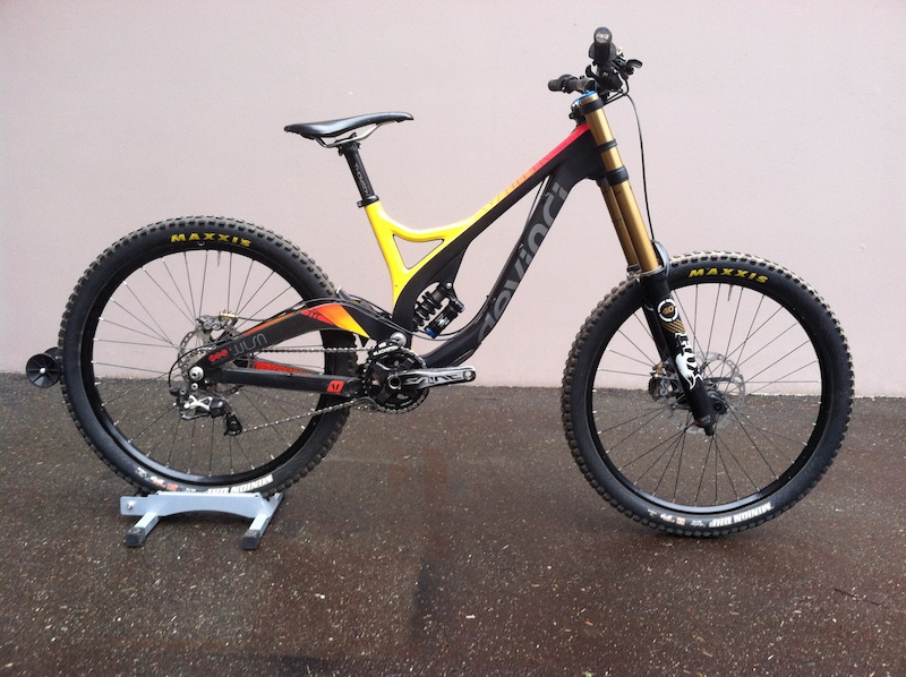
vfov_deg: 40.6
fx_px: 915
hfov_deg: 52.7
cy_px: 338
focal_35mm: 35
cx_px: 453
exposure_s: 1/60
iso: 100
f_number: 2.8
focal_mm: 3.85
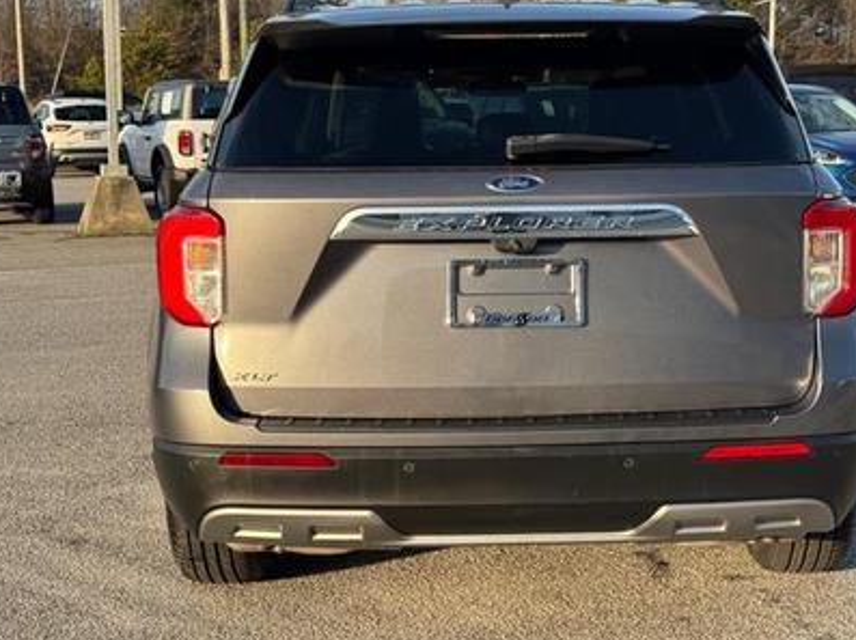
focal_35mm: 61
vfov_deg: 24.0
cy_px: 265
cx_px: 511
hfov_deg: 31.6
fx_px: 1507
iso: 64
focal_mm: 6.76
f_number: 1.78
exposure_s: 1/1597
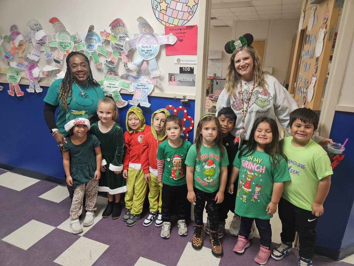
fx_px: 235
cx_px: 177
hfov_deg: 73.9
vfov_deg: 58.9
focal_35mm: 23
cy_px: 133
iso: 320
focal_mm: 5.4
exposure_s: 1/120
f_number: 1.8
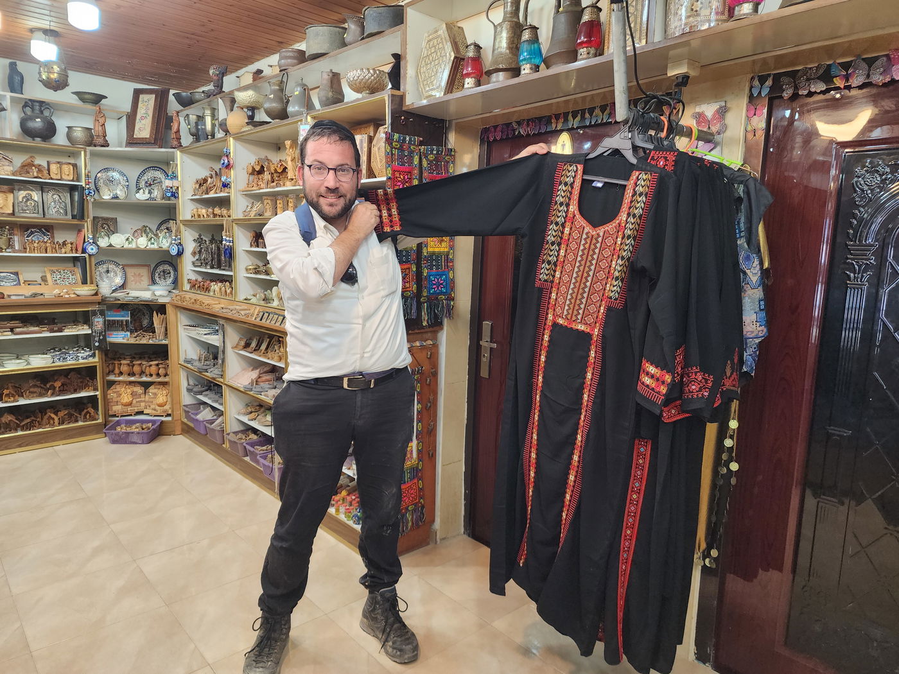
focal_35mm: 23
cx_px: 450
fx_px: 597
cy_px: 337
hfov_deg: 73.9
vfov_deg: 58.9
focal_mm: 6.4
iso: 160
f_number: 1.8
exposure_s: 1/180
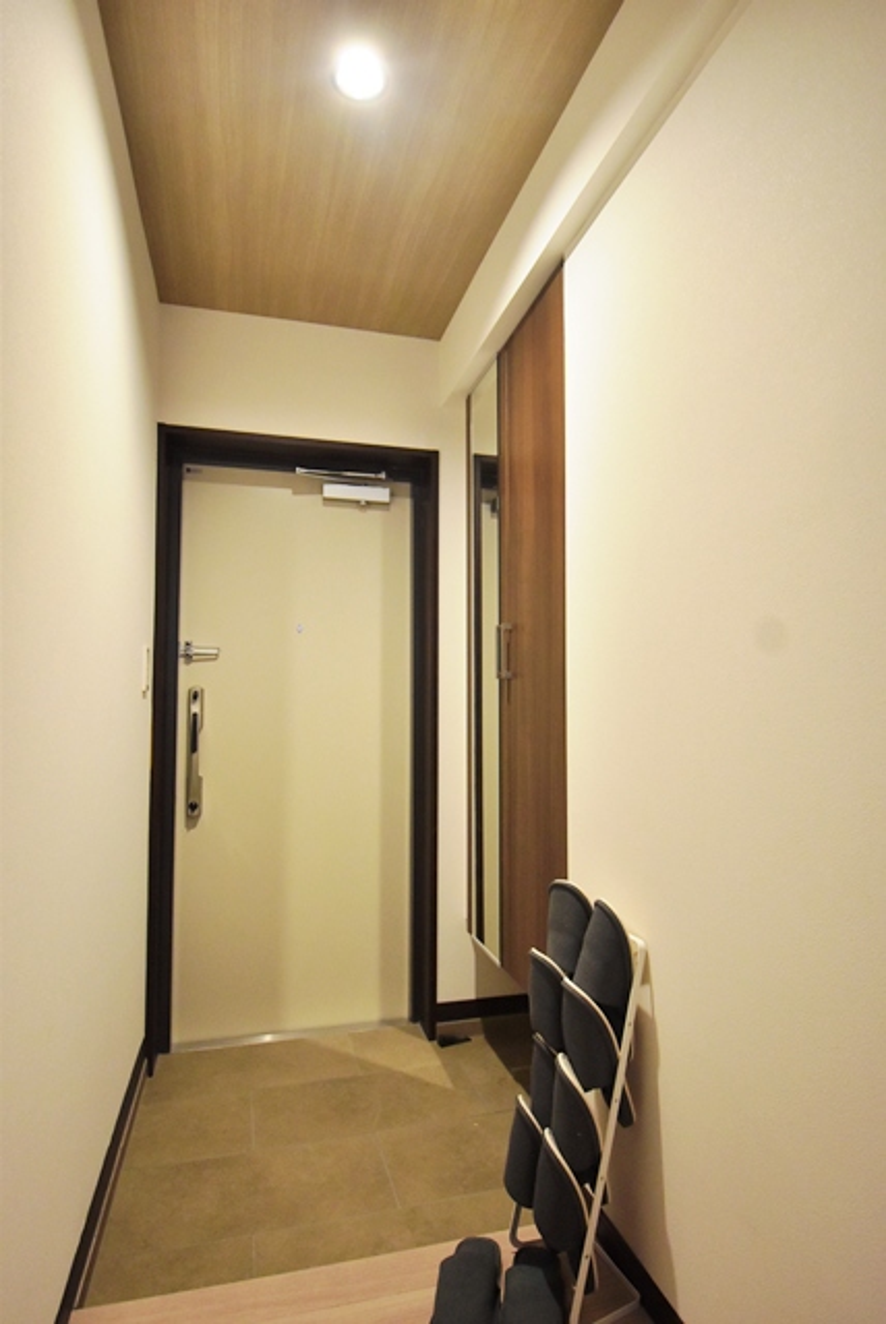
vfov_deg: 85.4
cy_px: 662
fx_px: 718
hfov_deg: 63.3
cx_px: 443
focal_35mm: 20
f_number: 5
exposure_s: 1/60
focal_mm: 13
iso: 2000
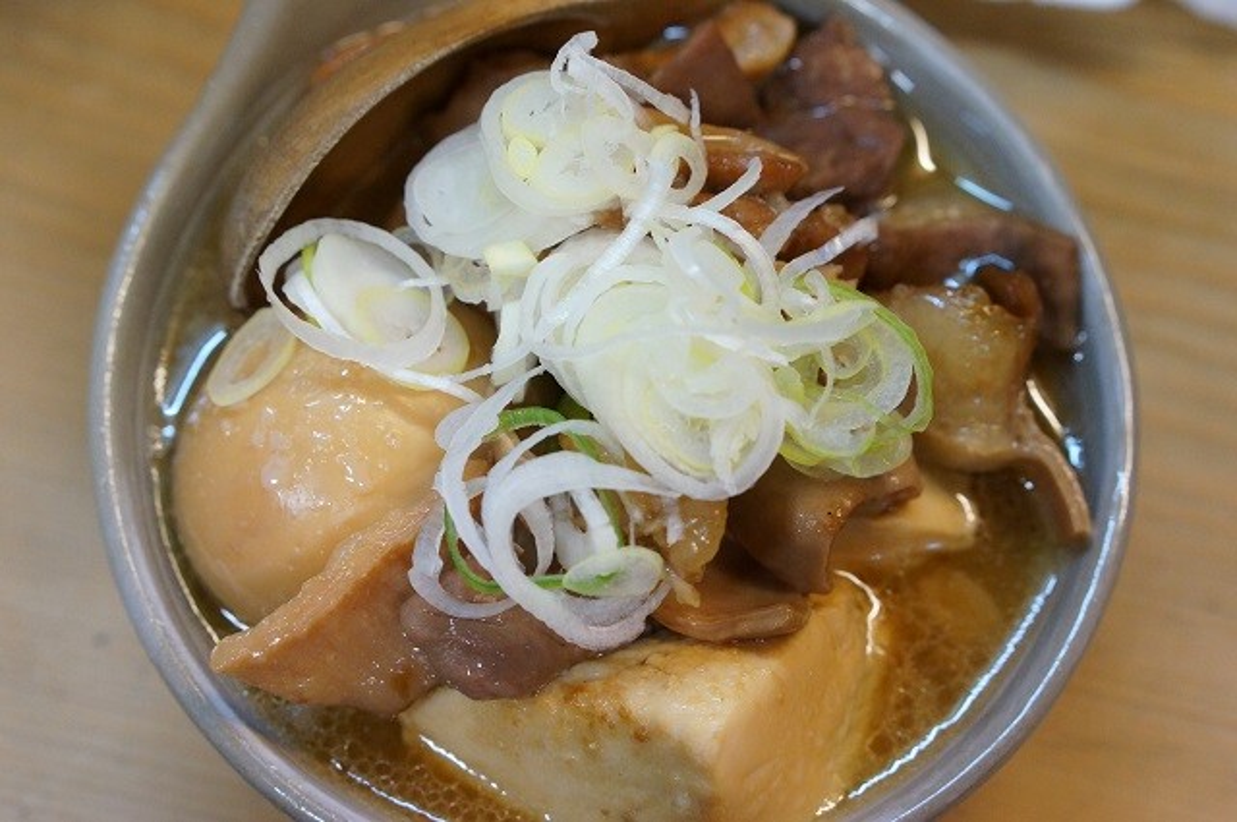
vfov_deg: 18.1
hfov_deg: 27.0
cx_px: 618
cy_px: 411
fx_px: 2574
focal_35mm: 75
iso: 2000
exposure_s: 1/80
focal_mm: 50
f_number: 4
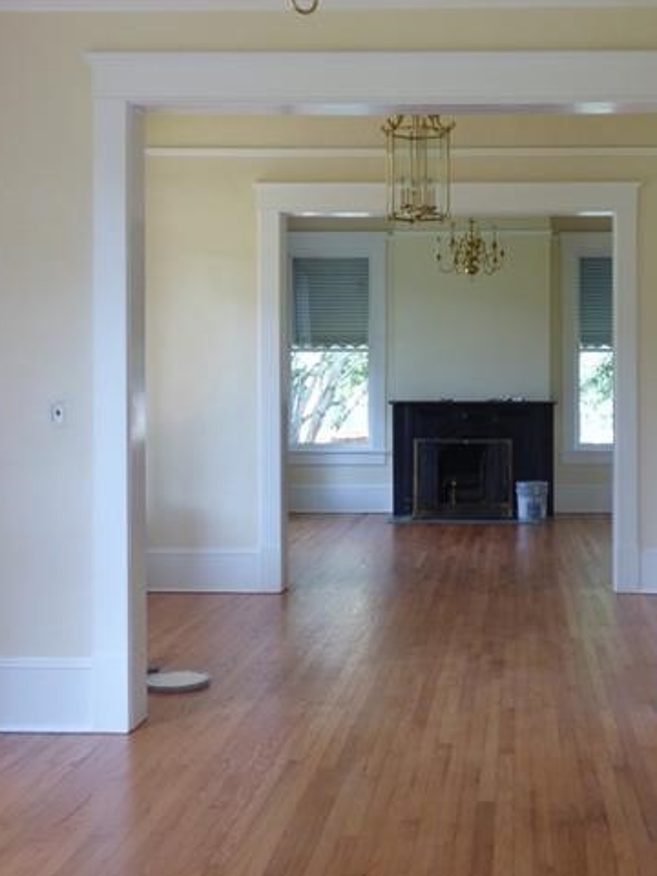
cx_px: 500
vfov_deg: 39.6
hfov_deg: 29.7
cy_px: 392
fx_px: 1215
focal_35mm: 48
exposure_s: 1/60
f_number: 3.3
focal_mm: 5.29
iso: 160
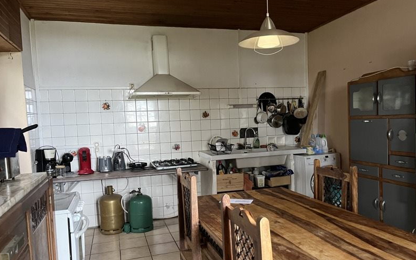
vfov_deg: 44.5
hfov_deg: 66.5
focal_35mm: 28
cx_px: 209
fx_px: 317
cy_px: 142
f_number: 1.6
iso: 500
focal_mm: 5.1
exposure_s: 1/60
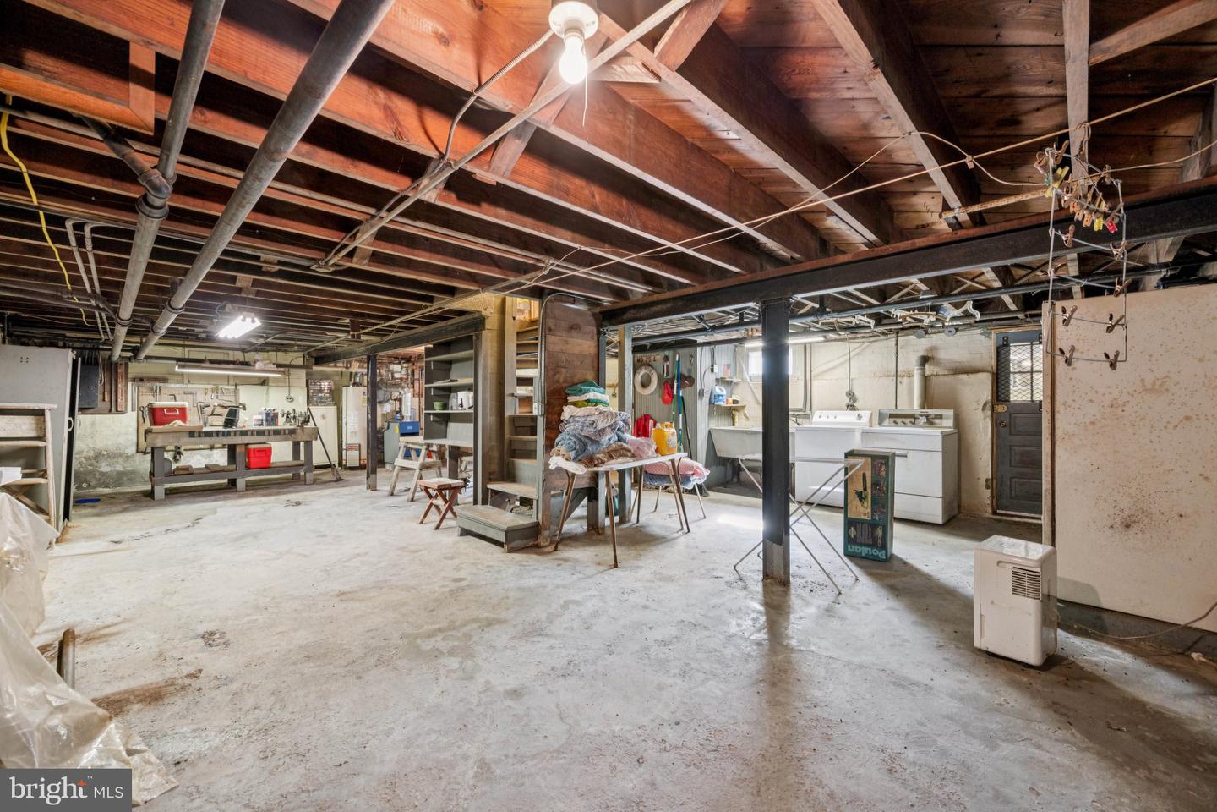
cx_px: 608
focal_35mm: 14
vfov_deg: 81.2
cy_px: 406
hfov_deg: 104.3
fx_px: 473
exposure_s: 1/6
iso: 400
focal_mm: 14
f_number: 7.1
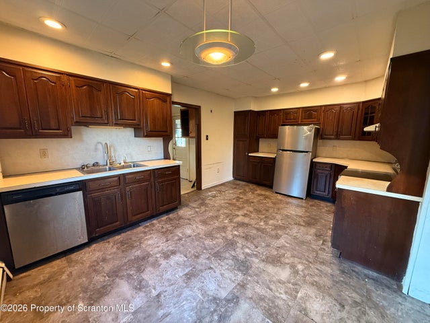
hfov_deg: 102.1
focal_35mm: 14
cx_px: 215
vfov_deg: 85.7
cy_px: 162
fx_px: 174
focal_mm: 2.22
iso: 500
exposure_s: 1/60
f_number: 2.2
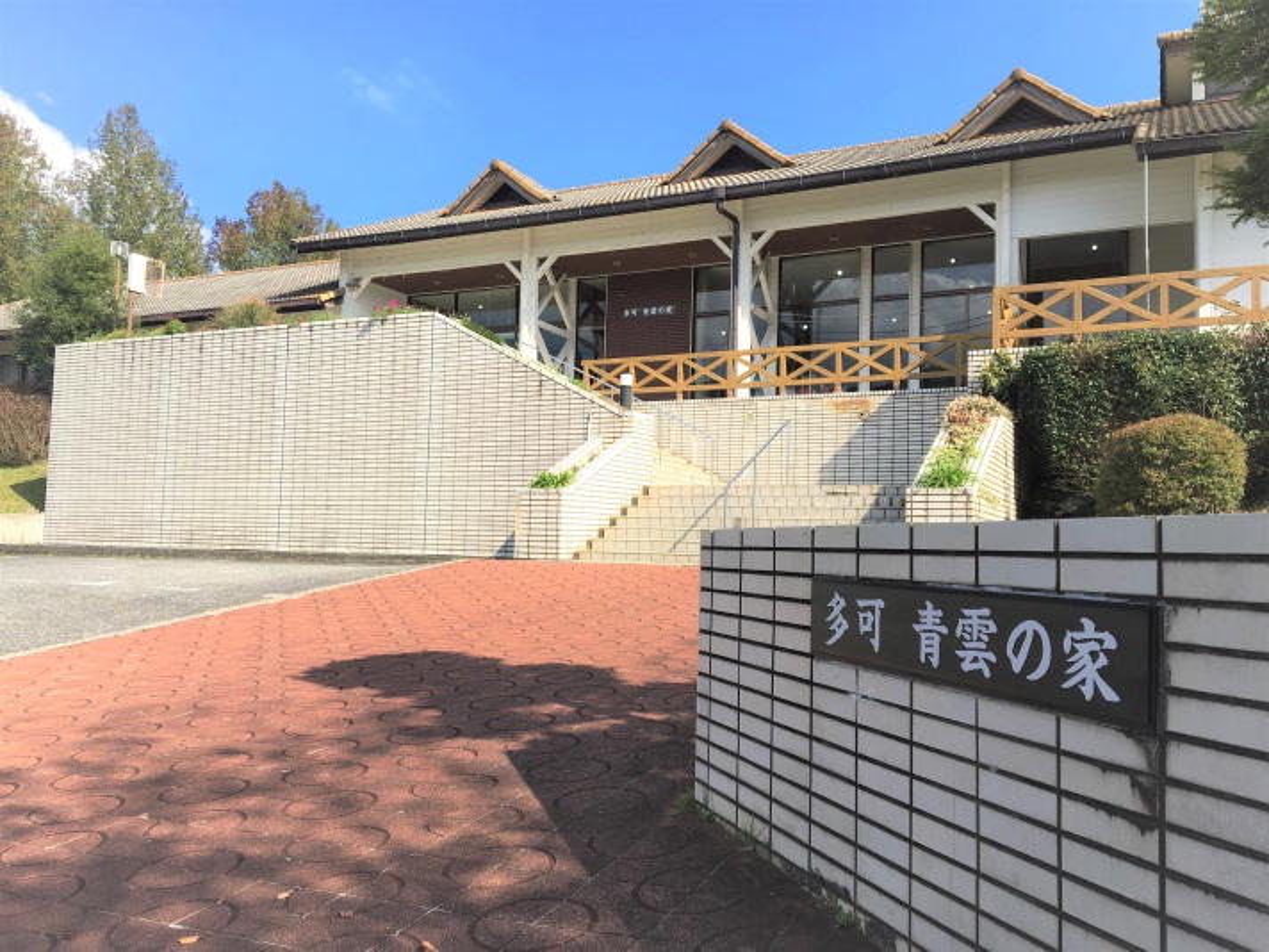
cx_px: 634
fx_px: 1063
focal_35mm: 29
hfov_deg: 61.7
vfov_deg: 48.2
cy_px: 476
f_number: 2.2
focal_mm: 4.15
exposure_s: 1/1083
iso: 25
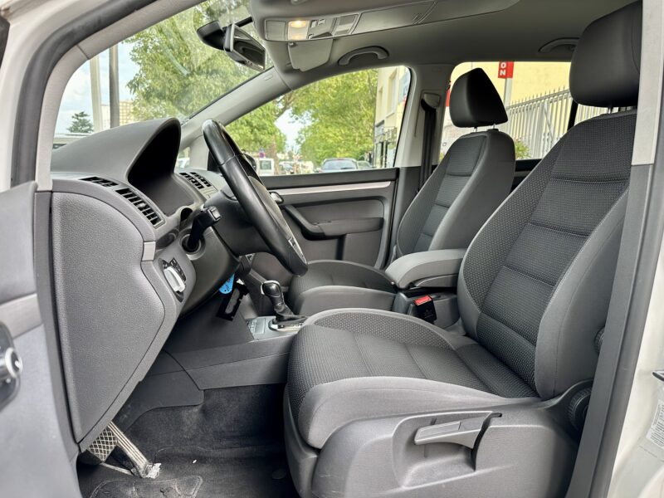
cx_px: 332
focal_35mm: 24
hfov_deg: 71.6
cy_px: 249
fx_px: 460
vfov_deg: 56.8
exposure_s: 1/128
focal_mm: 6.86
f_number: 1.78
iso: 125
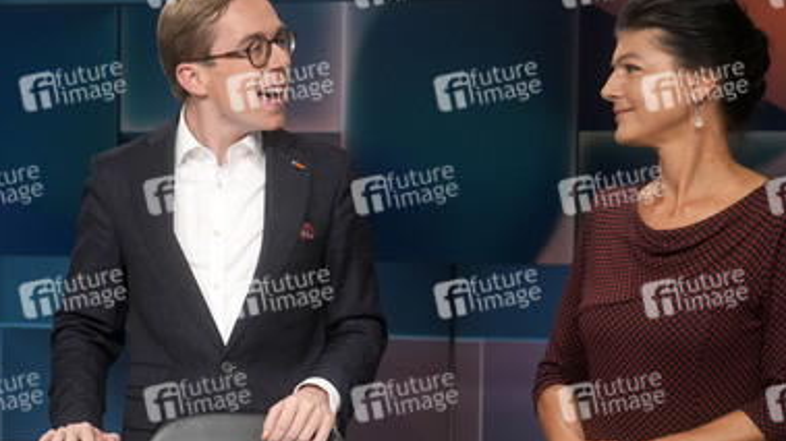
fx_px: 1167
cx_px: 432
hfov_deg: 37.2
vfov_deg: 21.4
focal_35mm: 56
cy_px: 242
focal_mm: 30
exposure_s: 1/250
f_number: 2.2
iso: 640
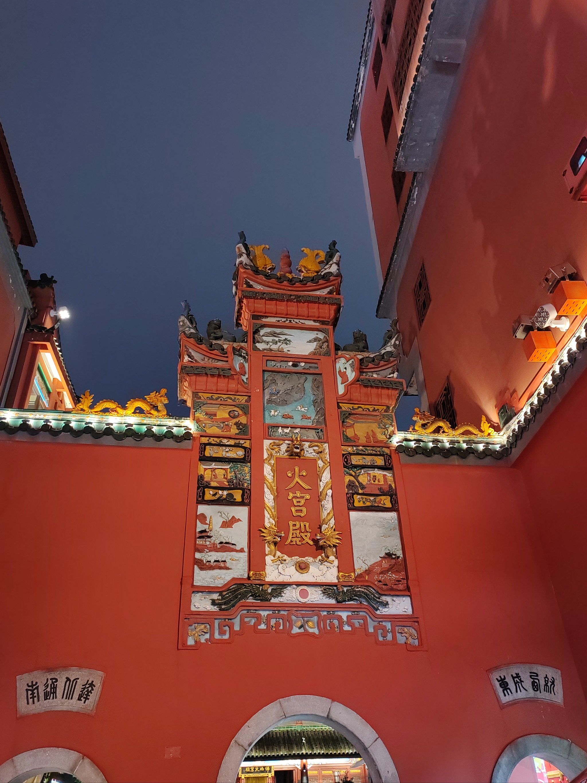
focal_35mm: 29
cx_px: 294
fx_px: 656
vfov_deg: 61.7
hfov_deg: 48.2
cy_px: 392
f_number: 1.9
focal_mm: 5.52
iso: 1600
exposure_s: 1/100
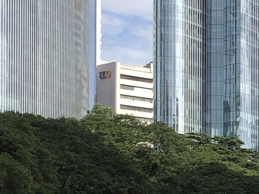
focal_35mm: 148
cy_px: 294
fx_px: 1107
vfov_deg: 9.7
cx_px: 412
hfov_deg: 12.5
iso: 20
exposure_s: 1/1143
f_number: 1.8
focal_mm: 3.99
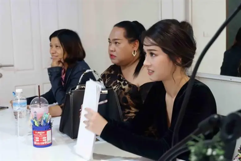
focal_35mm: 53
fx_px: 355
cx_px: 120
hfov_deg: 37.5
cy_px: 80
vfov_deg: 25.5
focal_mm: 35.5
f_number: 5
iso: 3200
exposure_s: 1/30
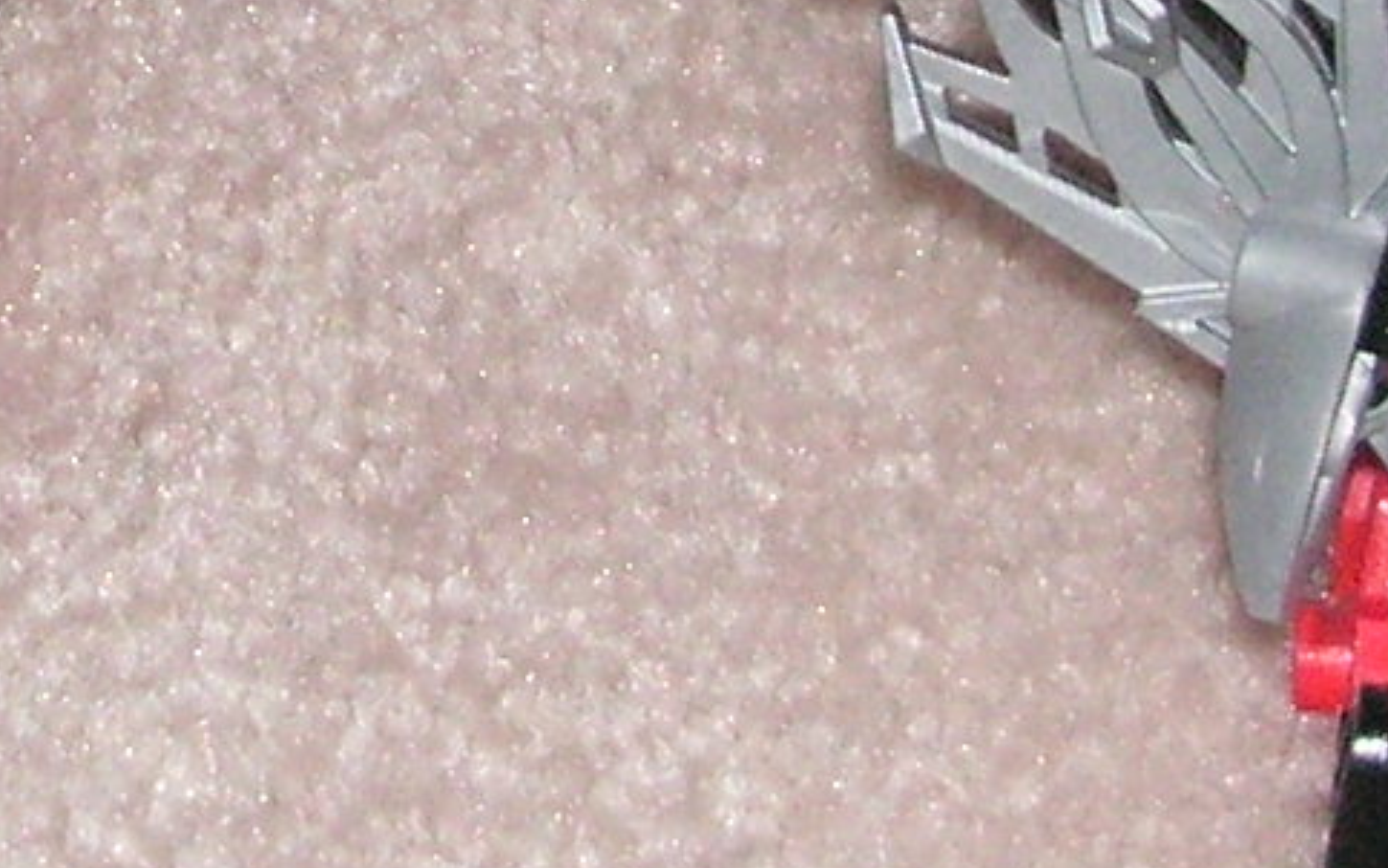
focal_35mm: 208
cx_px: 296
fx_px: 7869
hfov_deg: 10.1
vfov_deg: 6.2
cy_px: -425
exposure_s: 1/45
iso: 160
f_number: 3.3
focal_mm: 6.3
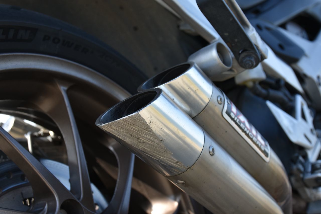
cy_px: 107
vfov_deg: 28.1
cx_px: 160
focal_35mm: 48
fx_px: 428
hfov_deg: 41.1
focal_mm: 32
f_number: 6.3
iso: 200
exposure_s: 1/250
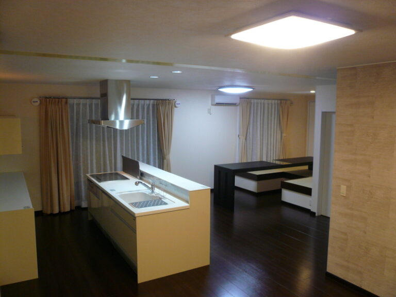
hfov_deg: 63.4
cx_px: 198
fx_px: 320
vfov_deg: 49.7
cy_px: 148
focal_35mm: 28
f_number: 2.8
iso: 125
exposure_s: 1/15
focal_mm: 4.6
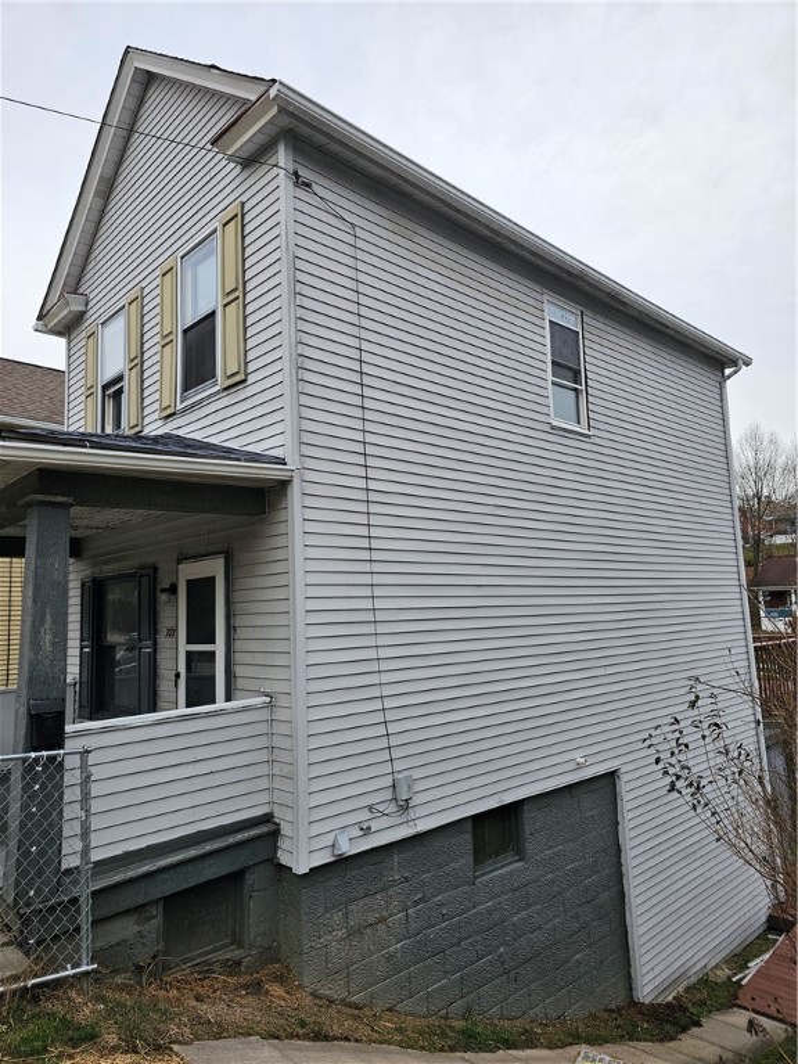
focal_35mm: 23
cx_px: 399
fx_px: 707
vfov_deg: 73.9
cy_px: 532
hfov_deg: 58.9
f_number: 1.7
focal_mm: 6.3
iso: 20
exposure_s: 1/217
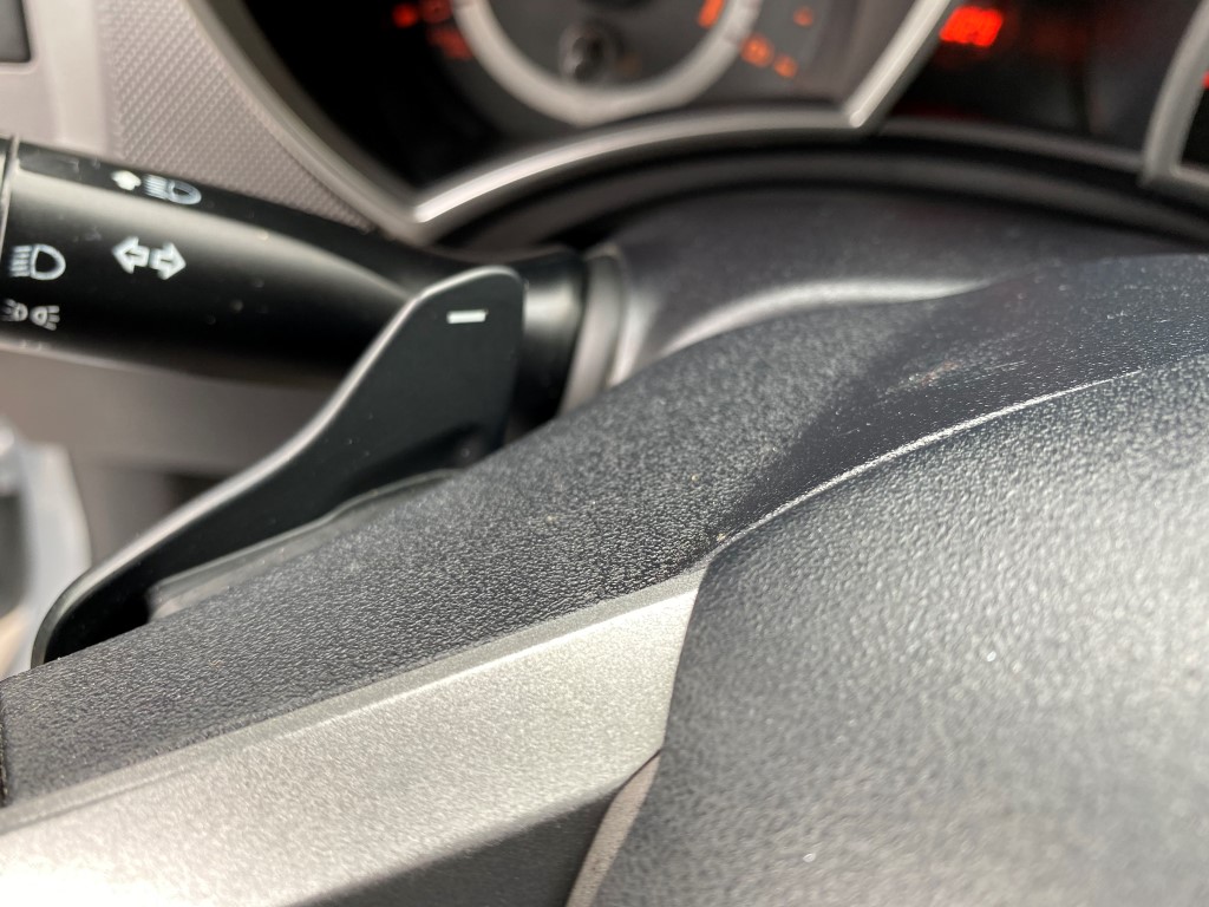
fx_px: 908
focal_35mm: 26
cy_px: 454
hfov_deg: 67.3
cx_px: 604
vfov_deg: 53.1
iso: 80
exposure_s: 1/121
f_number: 1.8
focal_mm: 4.25
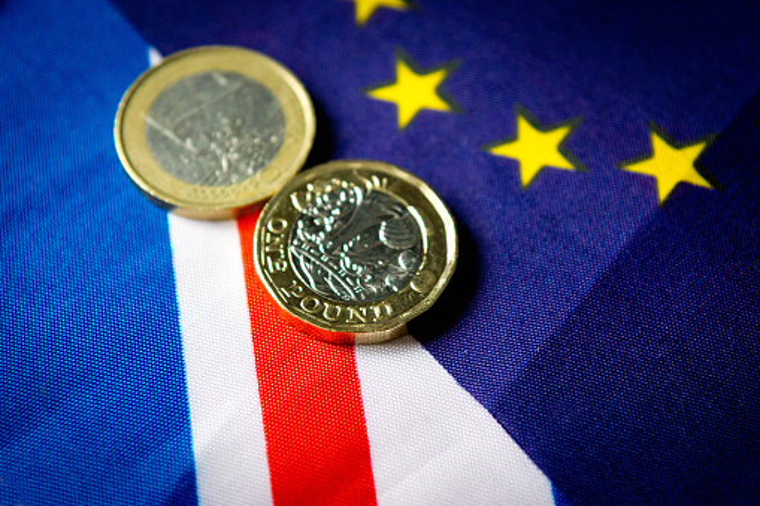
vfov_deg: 13.0
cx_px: 380
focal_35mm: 105
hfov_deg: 19.5
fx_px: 2216
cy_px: 253
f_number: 5.6
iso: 800
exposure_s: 1/60
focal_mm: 70
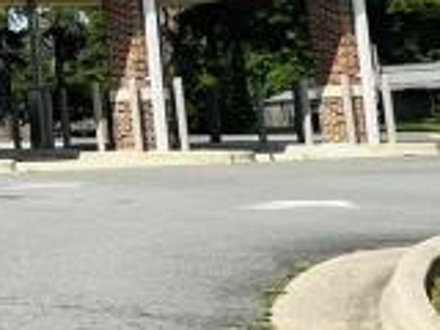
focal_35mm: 78
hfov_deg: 15.7
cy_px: 33
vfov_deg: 18.6
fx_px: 991
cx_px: -564
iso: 32
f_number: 1.8
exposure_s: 1/1309
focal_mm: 1.57
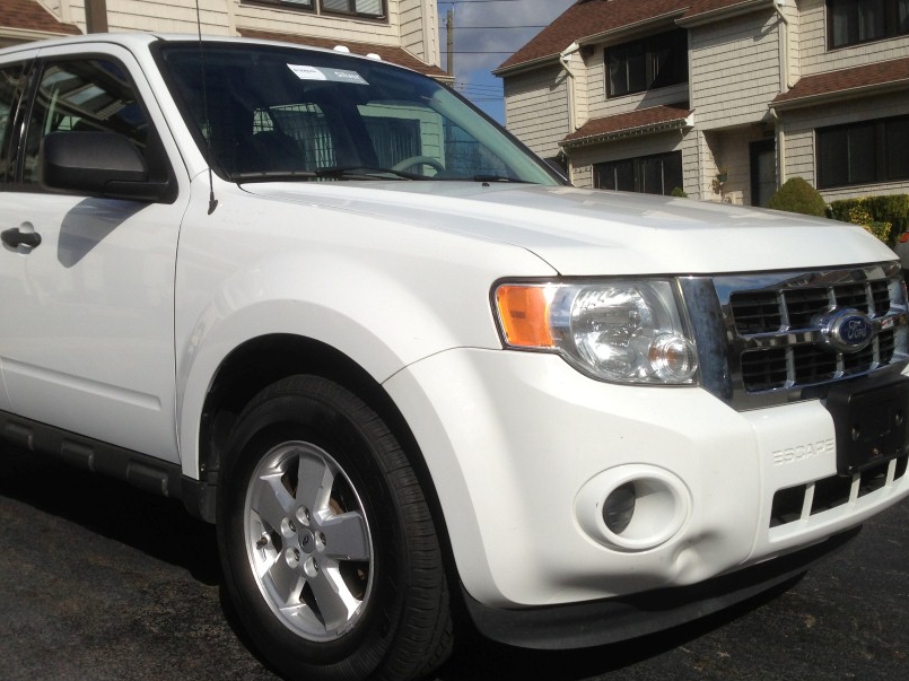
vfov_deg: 34.3
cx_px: 413
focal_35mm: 42
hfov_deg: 44.8
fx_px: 1102
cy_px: 361
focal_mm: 4.13
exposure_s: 1/3623
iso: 50
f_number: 2.4
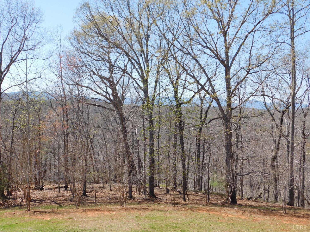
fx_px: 358
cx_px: 155
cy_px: 116
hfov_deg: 46.8
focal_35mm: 40
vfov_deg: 36.0
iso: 125
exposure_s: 1/800
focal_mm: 7.1
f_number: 3.6
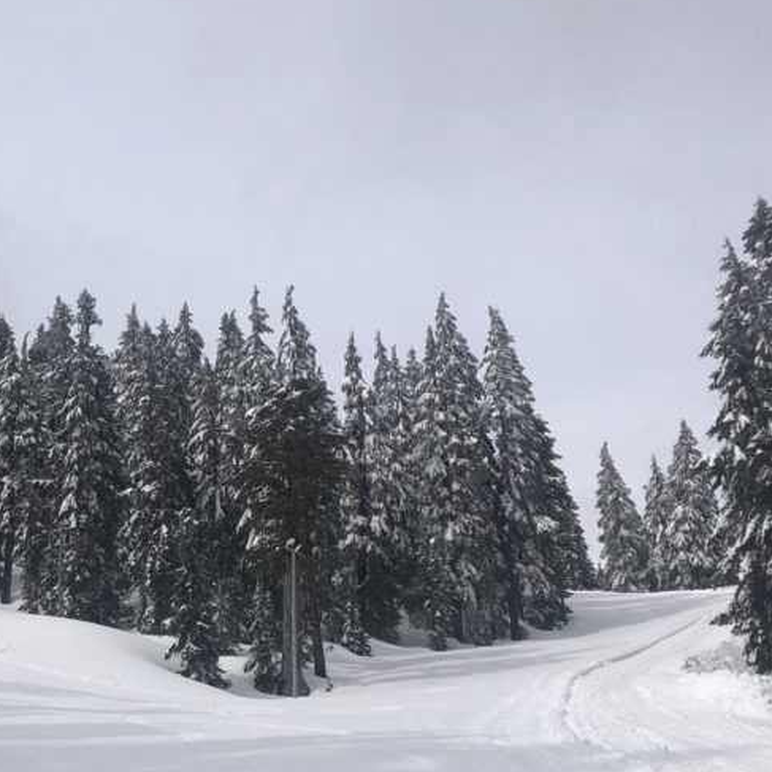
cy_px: 534
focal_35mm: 52
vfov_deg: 32.4
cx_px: 168
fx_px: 1312
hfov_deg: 32.0
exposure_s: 1/5348
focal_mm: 3.99
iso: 25
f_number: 1.8
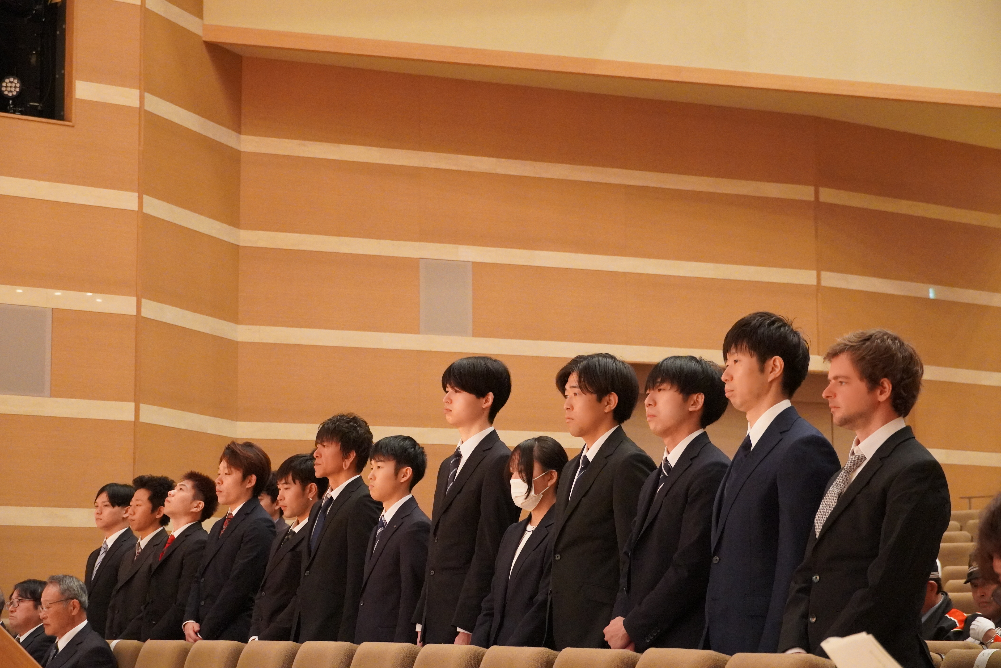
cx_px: 500
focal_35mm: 75
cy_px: 334
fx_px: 2086
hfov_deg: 27.0
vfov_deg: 18.2
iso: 6400
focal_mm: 50
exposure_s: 1/60
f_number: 5
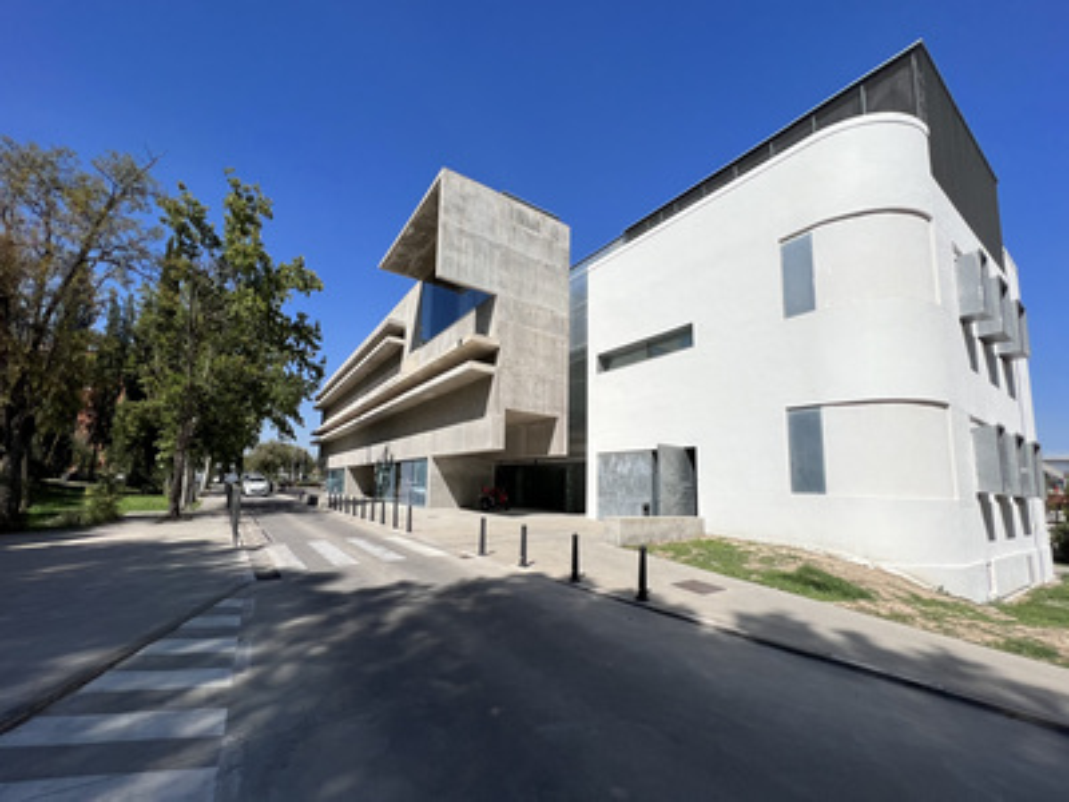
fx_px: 401
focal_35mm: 13
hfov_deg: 106.2
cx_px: 534
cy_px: 401
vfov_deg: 89.9
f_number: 1.8
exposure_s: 1/4065
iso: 40
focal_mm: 1.57
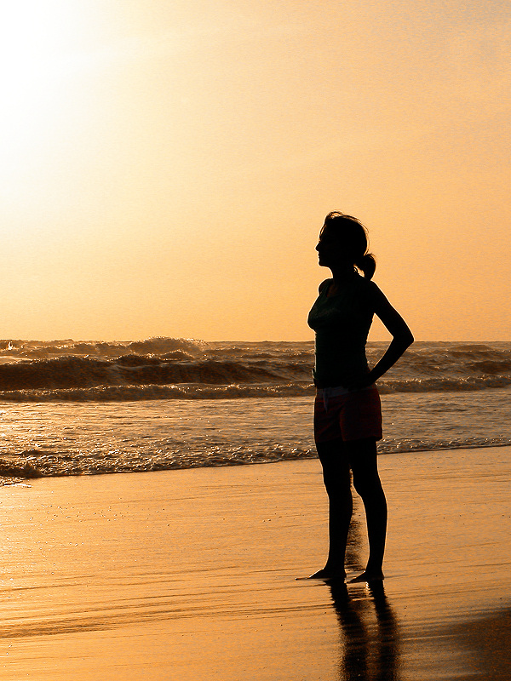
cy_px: 340
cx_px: 256
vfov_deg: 22.3
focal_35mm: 88
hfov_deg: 16.8
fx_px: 1732
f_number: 7.9
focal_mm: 22.3
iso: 100
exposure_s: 1/893
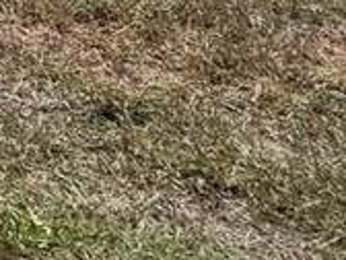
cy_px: -417
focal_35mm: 99
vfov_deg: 11.5
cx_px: -772
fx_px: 990
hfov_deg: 10.5
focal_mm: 2.2
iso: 50
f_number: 2.2
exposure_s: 1/1813
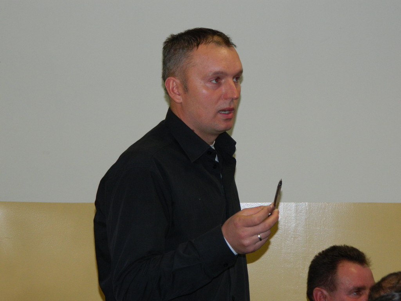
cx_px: 200
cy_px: 150
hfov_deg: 19.1
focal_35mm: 103
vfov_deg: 14.4
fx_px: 1193
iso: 220
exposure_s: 1/60
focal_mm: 18.6
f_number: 4.5
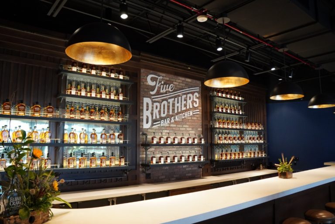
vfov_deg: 45.7
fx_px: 265
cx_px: 168
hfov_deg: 64.6
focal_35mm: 28
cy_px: 112
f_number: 3.5
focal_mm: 19
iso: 2000
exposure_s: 1/160
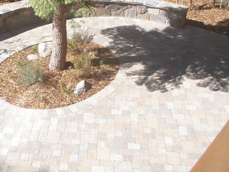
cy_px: 66
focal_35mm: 55
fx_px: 364
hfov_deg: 34.7
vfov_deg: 26.5
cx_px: 81
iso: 80
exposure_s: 1/640
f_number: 3.5
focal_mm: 6.7
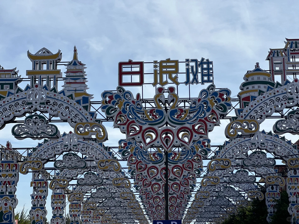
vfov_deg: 19.1
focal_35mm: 77
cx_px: 150
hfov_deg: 25.3
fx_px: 665
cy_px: 112
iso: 32
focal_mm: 9
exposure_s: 1/943
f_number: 2.8
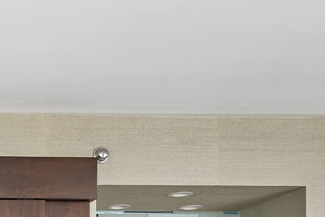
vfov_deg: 11.3
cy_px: 471
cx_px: -200
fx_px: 967
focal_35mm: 107
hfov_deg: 16.8
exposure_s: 1/1.67
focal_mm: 20
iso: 400
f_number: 8
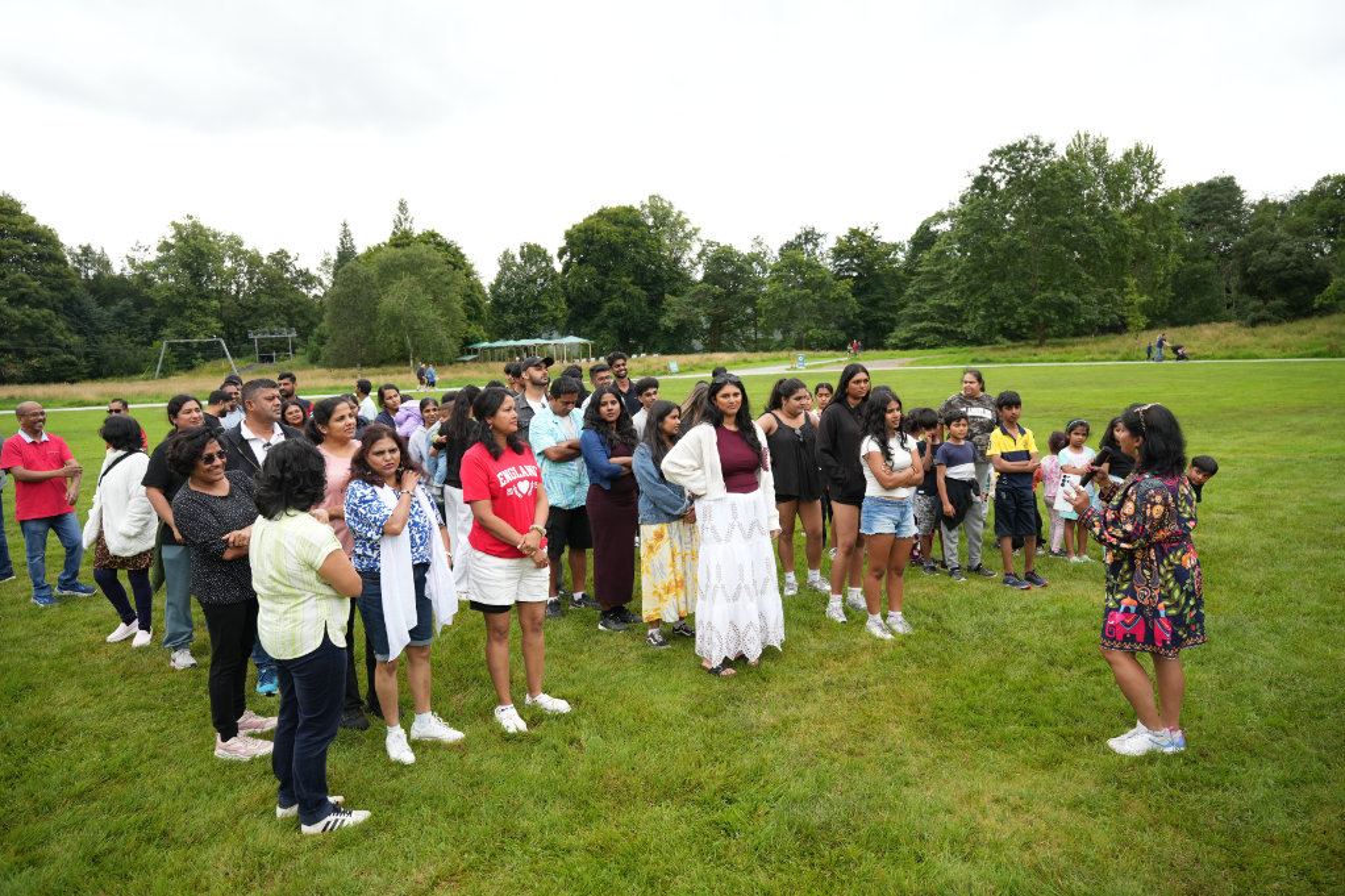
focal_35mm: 24
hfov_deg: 73.8
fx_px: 896
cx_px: 672
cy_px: 448
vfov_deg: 53.1
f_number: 4
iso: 400
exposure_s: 1/800
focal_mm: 24
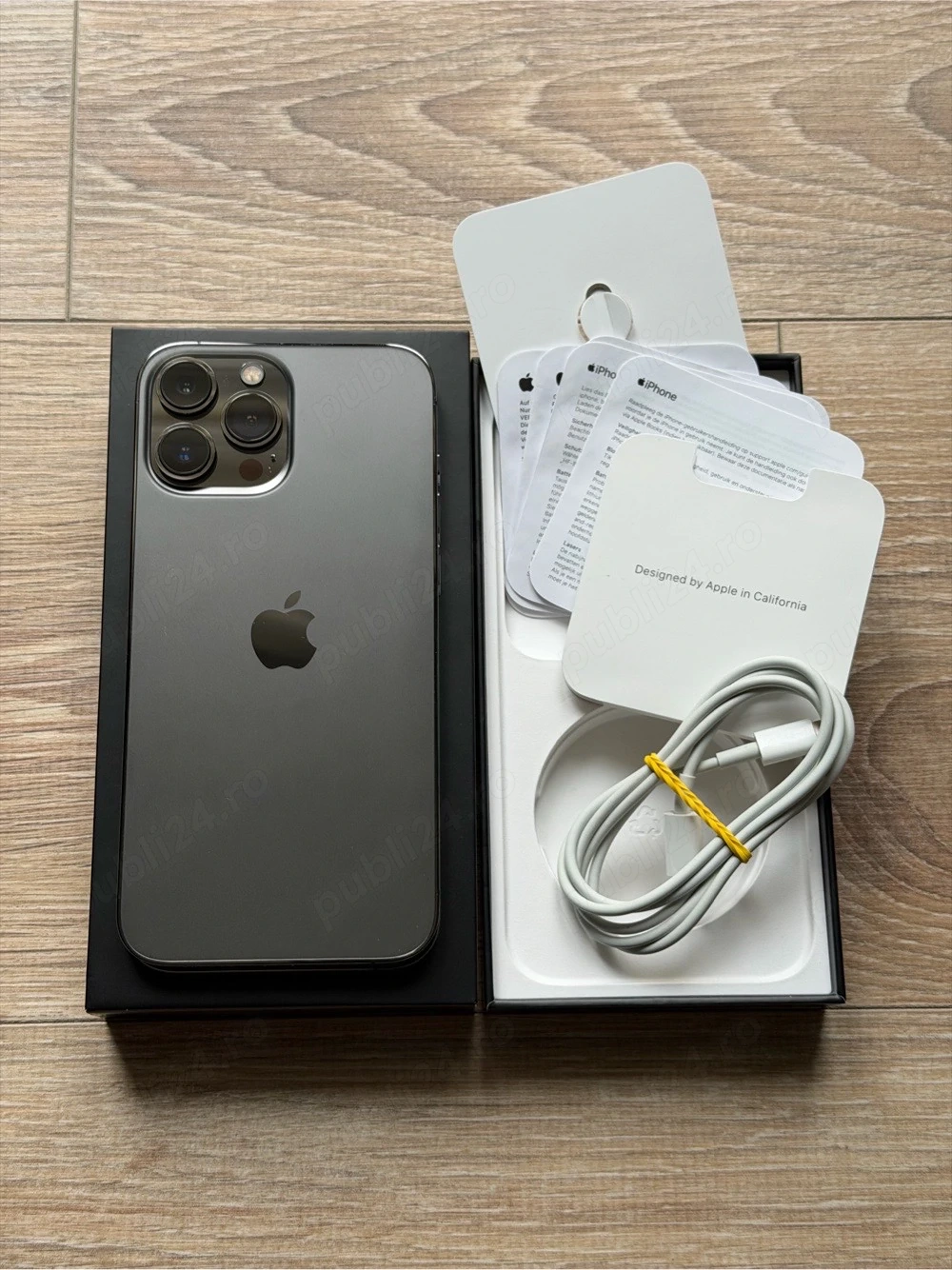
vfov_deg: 39.7
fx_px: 1761
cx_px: 476
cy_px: 635
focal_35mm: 48
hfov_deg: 30.3
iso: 64
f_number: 1.78
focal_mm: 6.76
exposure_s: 1/121
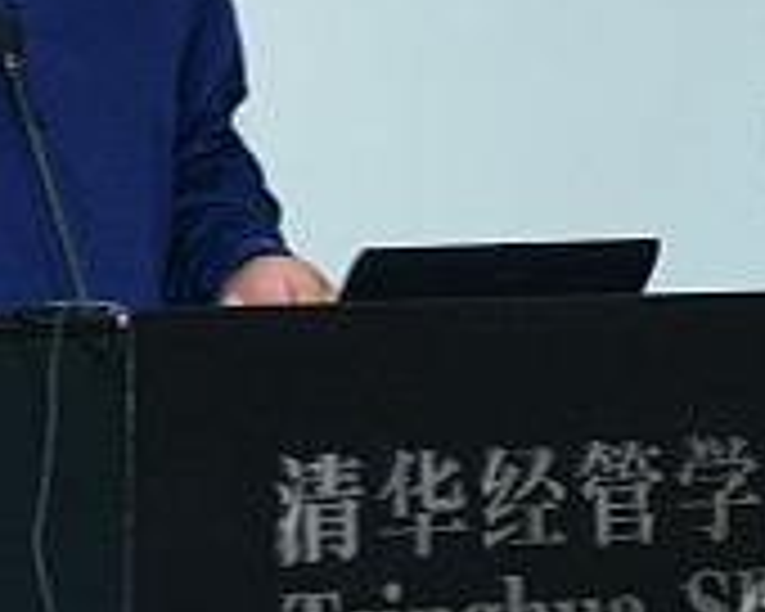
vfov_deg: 4.7
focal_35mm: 332
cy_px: 2
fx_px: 7517
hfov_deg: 5.8
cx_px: 180
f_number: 4.5
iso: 1600
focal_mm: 120
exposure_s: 1/125
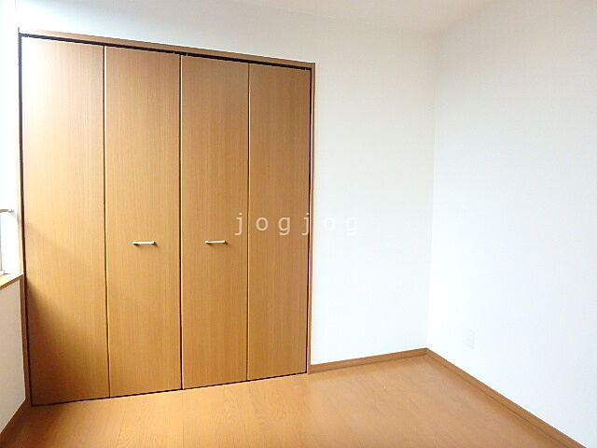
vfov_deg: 63.4
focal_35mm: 21
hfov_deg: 79.0
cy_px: 224
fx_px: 362
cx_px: 298
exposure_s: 1/125
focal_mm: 3.7
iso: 800
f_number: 3.5
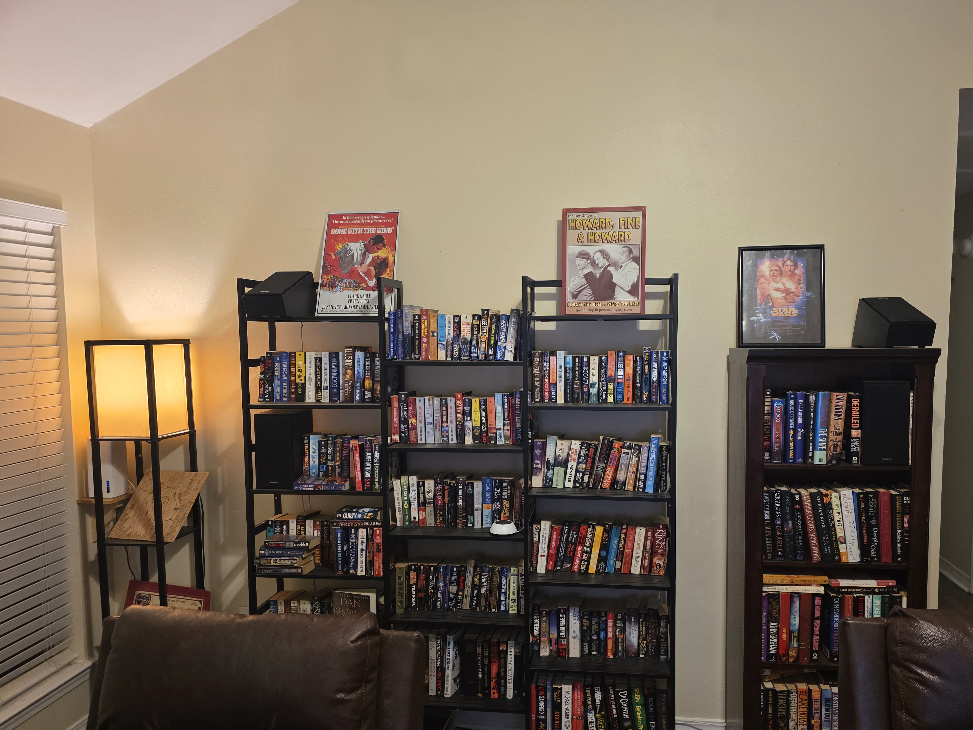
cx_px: 530
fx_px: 731
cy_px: 395
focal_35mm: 26
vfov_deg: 53.0
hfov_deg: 67.2
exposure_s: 1/52
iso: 250
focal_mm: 6.3
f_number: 1.7
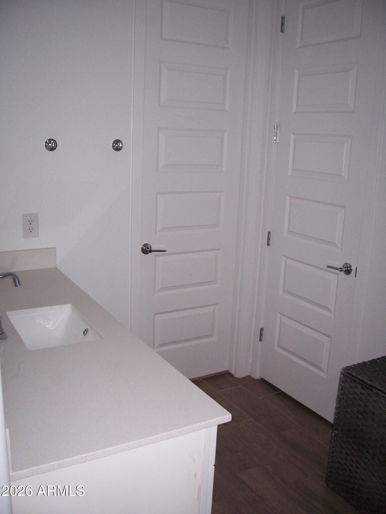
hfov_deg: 41.8
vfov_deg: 53.9
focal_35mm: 34
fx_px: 505
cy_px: 257
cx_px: 193
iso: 160
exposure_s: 1/60
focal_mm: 5.6
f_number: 2.7
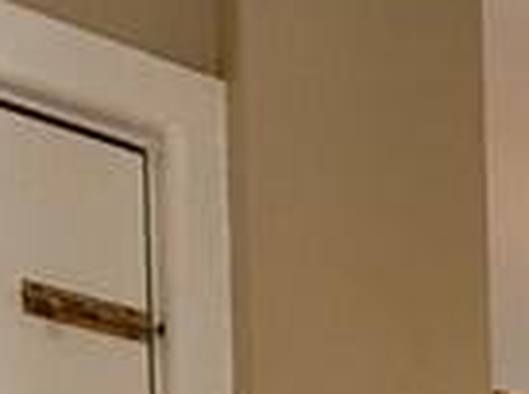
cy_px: 1070
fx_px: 1600
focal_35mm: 105
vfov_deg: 10.9
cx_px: 1436
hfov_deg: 12.4
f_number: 2.2
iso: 125
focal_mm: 2.22
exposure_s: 1/100
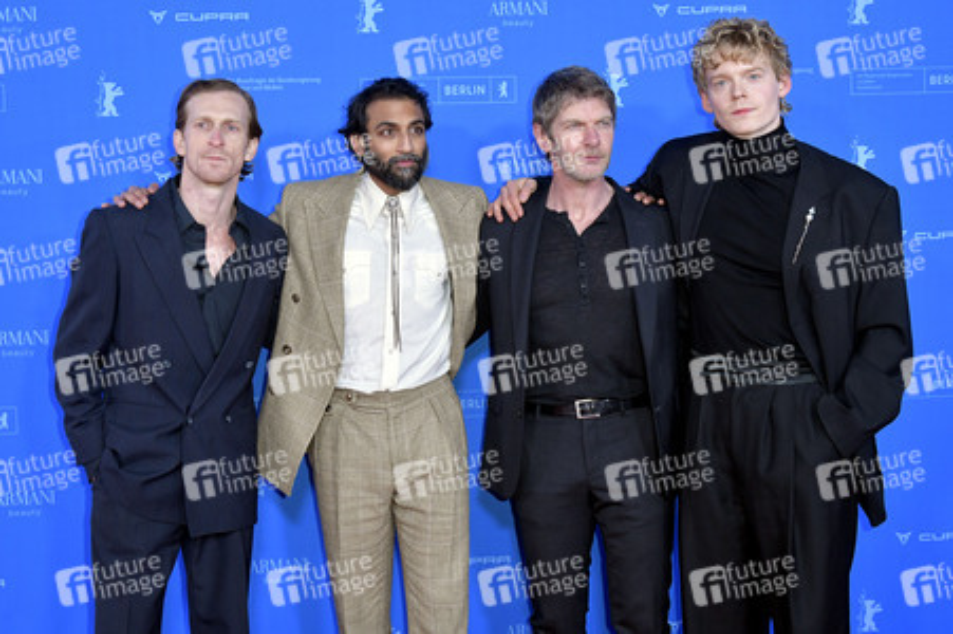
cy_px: 317
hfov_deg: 44.5
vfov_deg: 30.5
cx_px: 476
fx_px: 1164
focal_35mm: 44
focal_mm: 44
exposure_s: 1/200
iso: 1600
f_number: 5.6
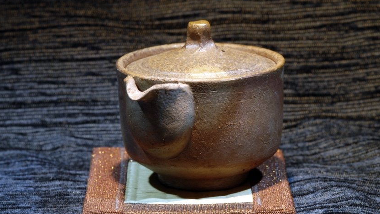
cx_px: 189
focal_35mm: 167
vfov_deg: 7.3
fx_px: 1678
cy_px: 107
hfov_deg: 12.9
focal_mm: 105
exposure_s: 1/6
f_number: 13
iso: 400
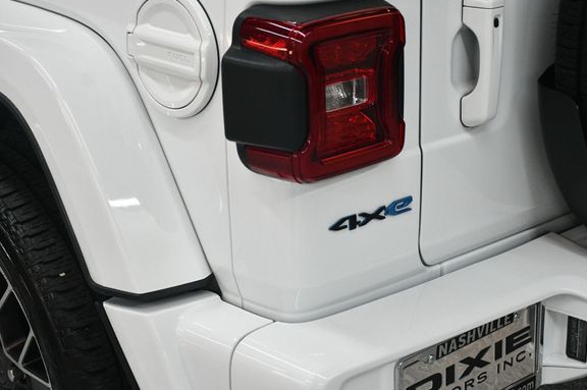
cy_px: 179
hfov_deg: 28.9
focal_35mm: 70
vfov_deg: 19.4
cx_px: 318
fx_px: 1140
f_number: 4.5
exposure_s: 1/125
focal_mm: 42
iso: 1600
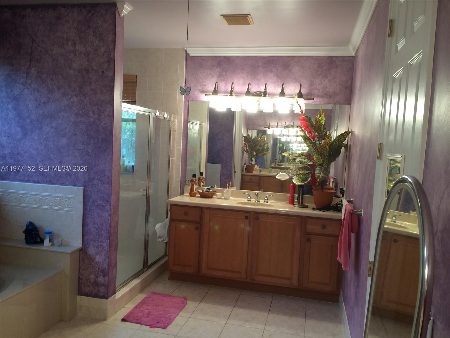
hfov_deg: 60.0
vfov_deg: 46.8
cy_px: 169
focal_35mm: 30
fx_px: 390
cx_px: 225
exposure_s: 1/30
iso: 80
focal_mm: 4.12
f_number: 2.2
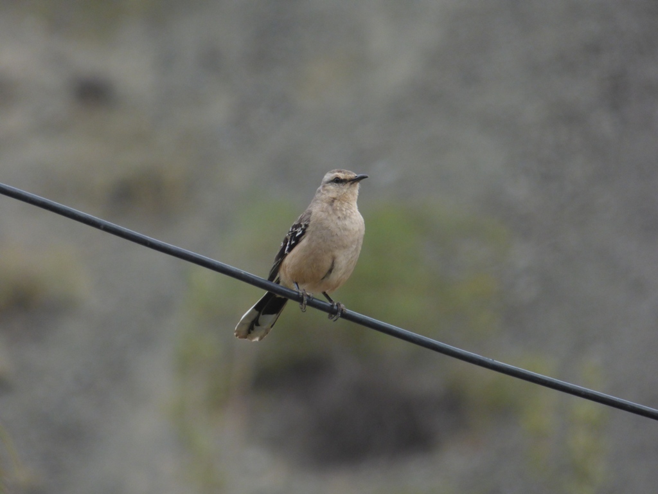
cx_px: 329
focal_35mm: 811
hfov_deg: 2.4
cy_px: 247
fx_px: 15416
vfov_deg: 1.8
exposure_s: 1/320
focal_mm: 145.16
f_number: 5.6
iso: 320
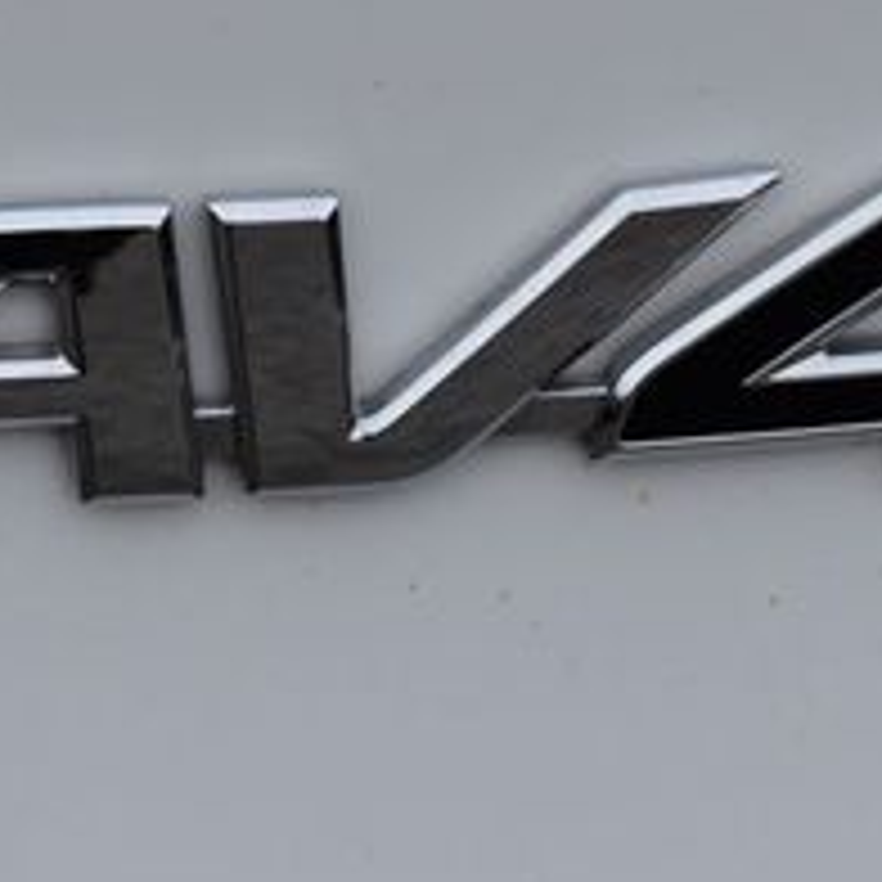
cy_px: 212
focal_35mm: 216
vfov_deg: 8.1
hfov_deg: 8.1
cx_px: 410
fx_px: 6227
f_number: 7.1
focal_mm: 52
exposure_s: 1/40
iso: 400
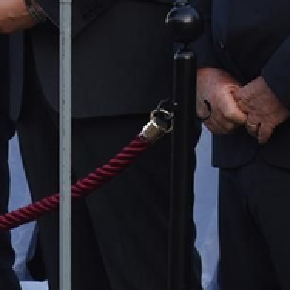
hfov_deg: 2.1
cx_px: -696
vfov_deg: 2.2
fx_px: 7677
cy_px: 3
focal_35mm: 810
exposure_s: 1/160
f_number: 4
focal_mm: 112
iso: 100
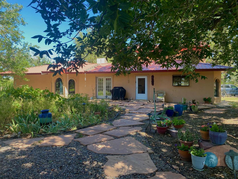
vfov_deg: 53.1
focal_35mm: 26
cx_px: 119
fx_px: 179
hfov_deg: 67.3
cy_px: 90
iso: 32
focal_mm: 4.25
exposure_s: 1/167
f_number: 1.8
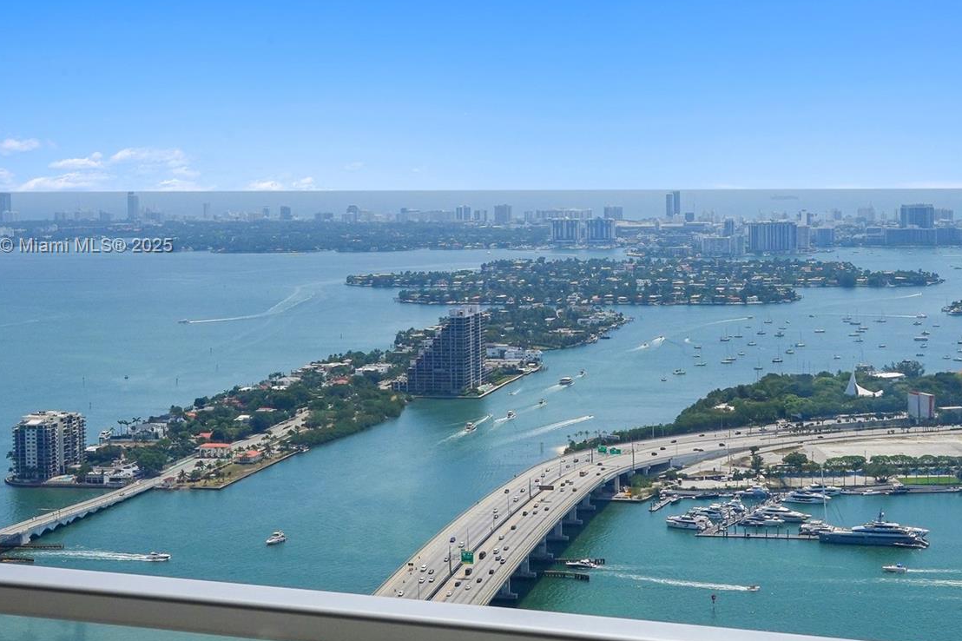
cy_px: 247
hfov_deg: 30.9
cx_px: 590
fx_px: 1736
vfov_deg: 20.9
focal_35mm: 65
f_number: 14
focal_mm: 30
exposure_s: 1/1250
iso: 250
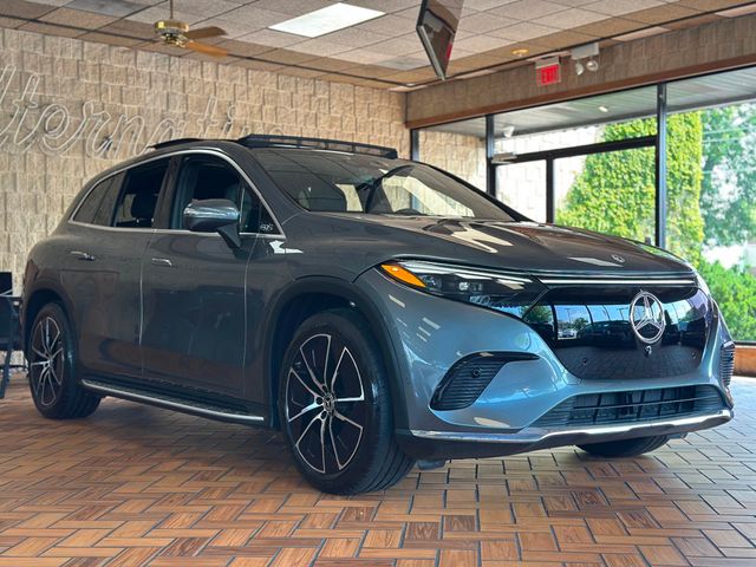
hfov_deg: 39.7
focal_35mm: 48
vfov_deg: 30.3
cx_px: 378
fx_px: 1048
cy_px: 284
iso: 80
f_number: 1.78
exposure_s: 1/166
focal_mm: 6.86
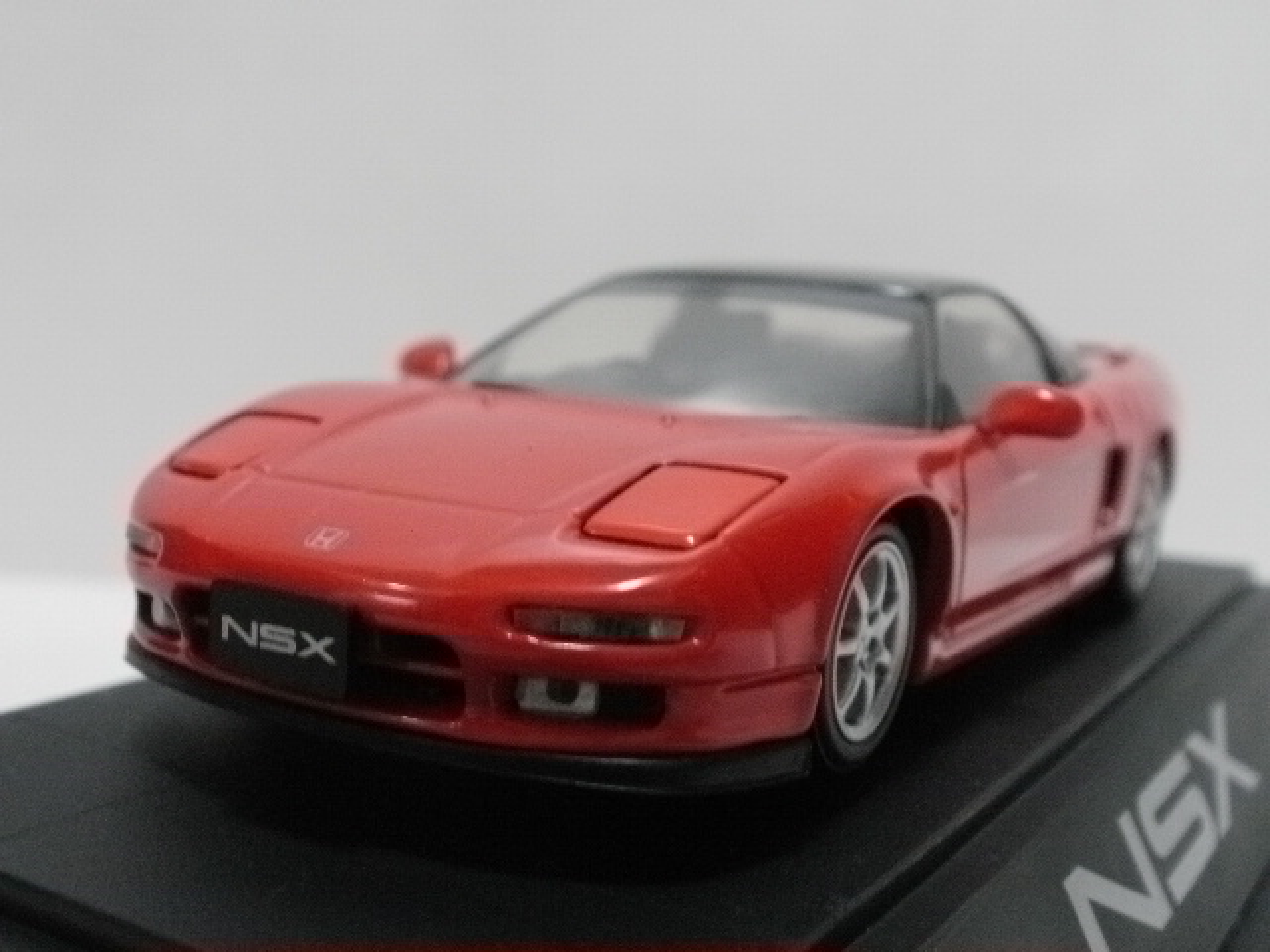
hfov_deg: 42.9
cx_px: 635
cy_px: 476
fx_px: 1614
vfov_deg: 32.9
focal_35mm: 44
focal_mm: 7.7
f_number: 4
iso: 500
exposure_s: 1/15
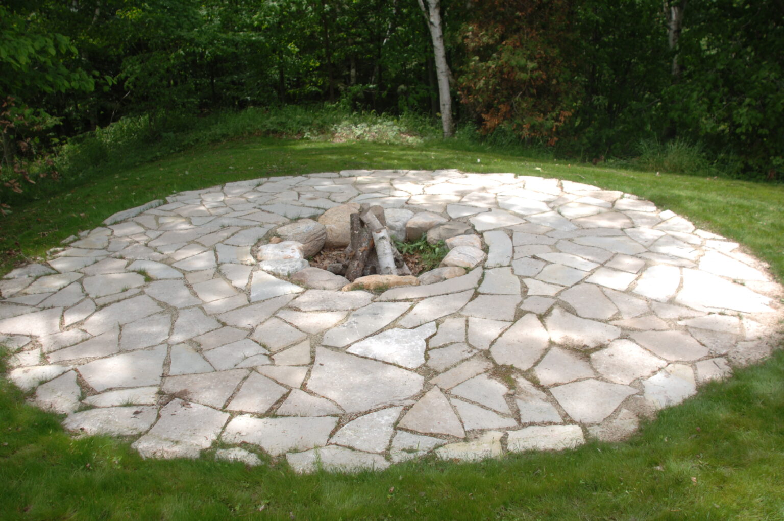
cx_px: 392
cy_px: 260
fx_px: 587
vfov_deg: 47.8
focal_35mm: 27
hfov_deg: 67.4
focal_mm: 18
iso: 100
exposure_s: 1/320
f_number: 4
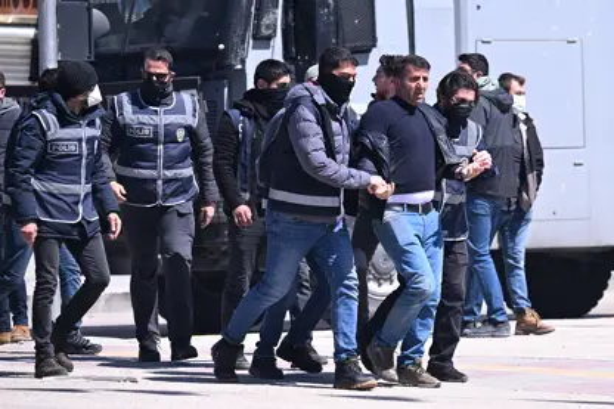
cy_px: 204
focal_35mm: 210
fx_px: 3580
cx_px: 307
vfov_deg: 6.5
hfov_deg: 9.8
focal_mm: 210
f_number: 5
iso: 800
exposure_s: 1/4000
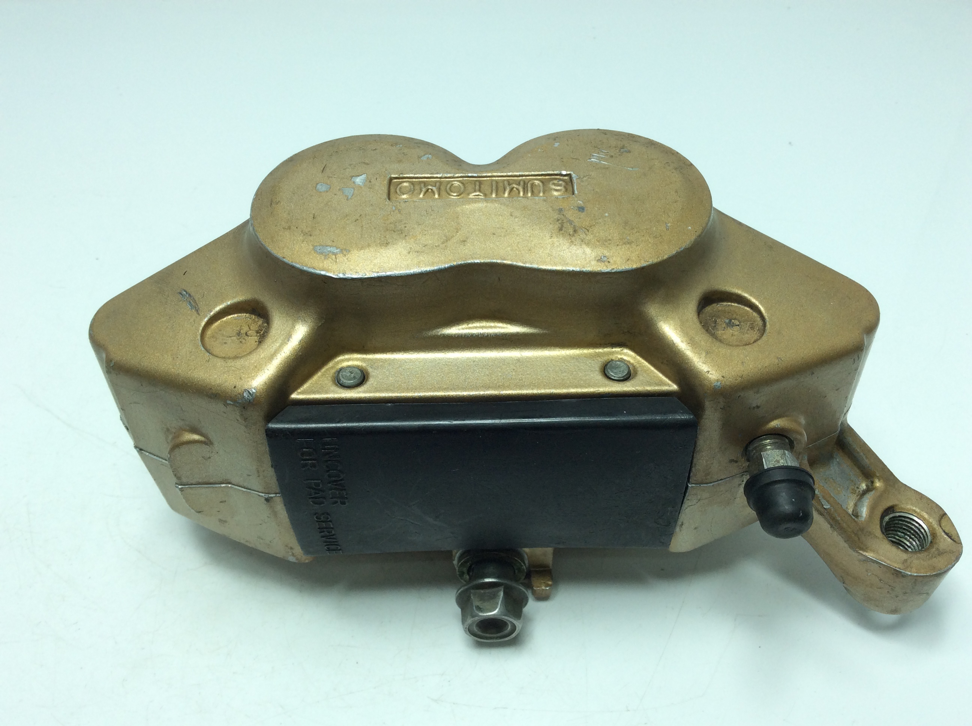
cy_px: 363
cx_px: 486
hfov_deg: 56.9
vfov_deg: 44.1
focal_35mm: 32
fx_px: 897
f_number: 2.4
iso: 32
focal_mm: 3.3
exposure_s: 1/302
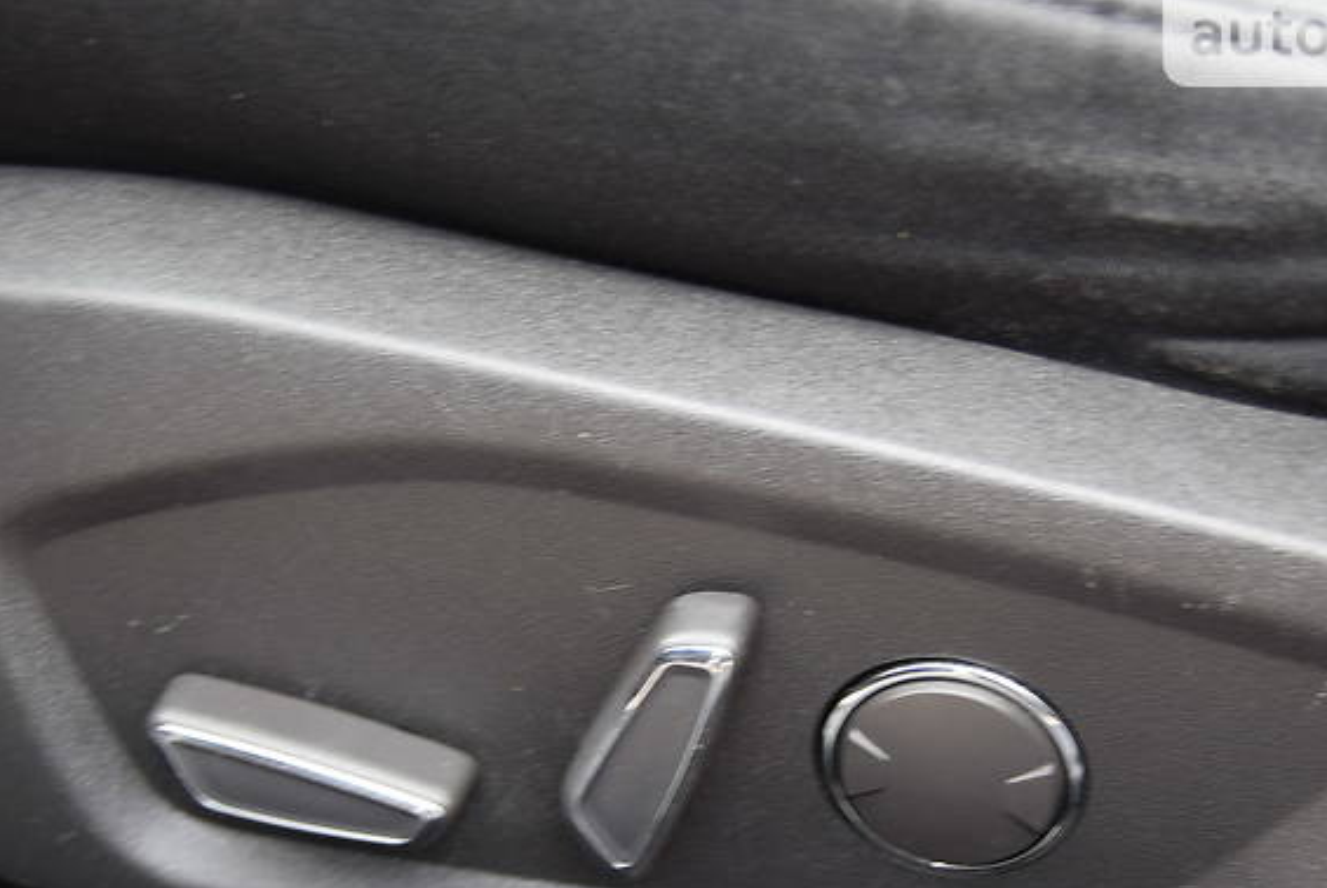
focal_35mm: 68
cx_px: 597
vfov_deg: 20.0
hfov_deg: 29.6
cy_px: 586
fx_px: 2509
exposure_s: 1/80
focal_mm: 32
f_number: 4.5
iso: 400
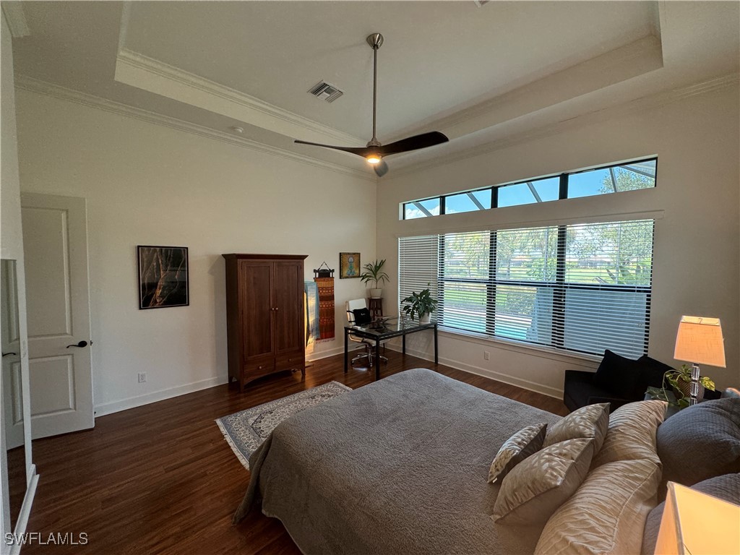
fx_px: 299
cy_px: 278
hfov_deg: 102.1
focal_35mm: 14
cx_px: 370
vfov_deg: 85.7
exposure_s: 1/120
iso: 160
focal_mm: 2.22
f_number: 2.2
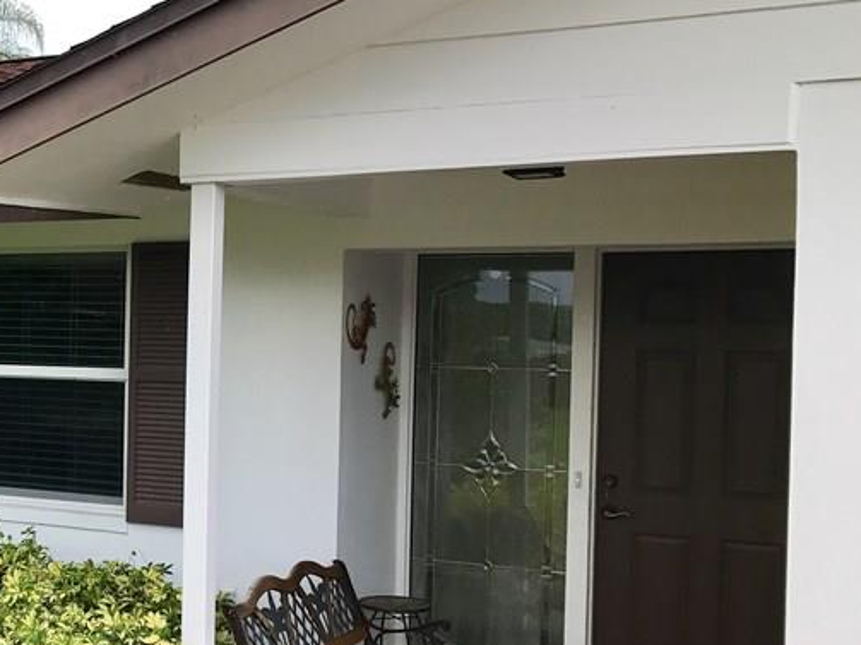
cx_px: 5
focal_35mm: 57
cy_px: 397
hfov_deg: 31.3
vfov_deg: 25.6
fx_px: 1417
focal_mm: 3.99
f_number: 1.8
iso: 20
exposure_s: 1/606
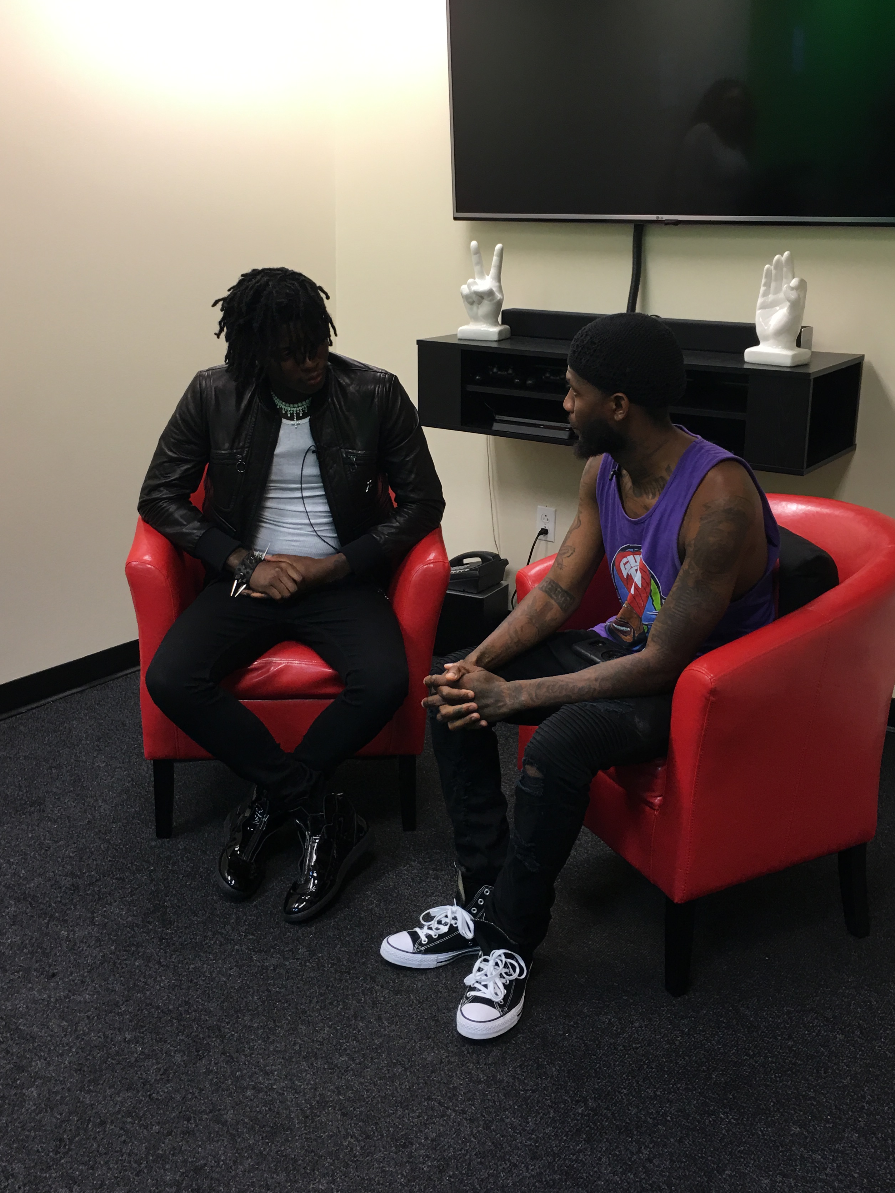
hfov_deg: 40.7
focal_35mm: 35
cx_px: 448
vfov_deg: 52.6
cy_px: 560
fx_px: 1206
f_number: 2.2
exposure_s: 1/15
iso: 25
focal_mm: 4.15
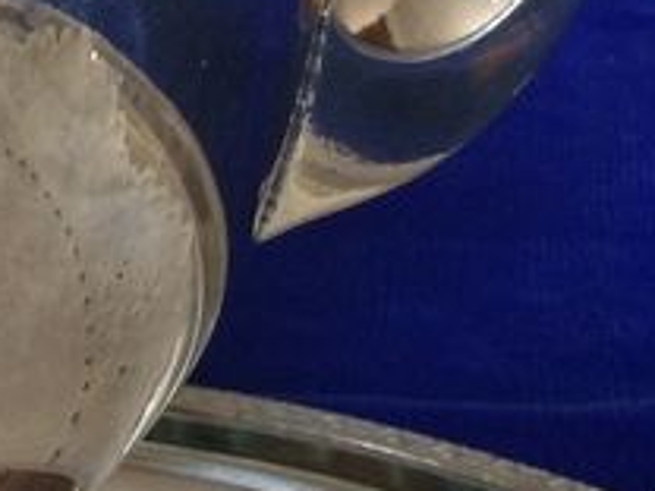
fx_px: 2460
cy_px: -87
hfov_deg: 14.8
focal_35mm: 130
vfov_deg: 11.2
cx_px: -60
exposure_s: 1/30
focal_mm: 4.12
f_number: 2.2
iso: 125
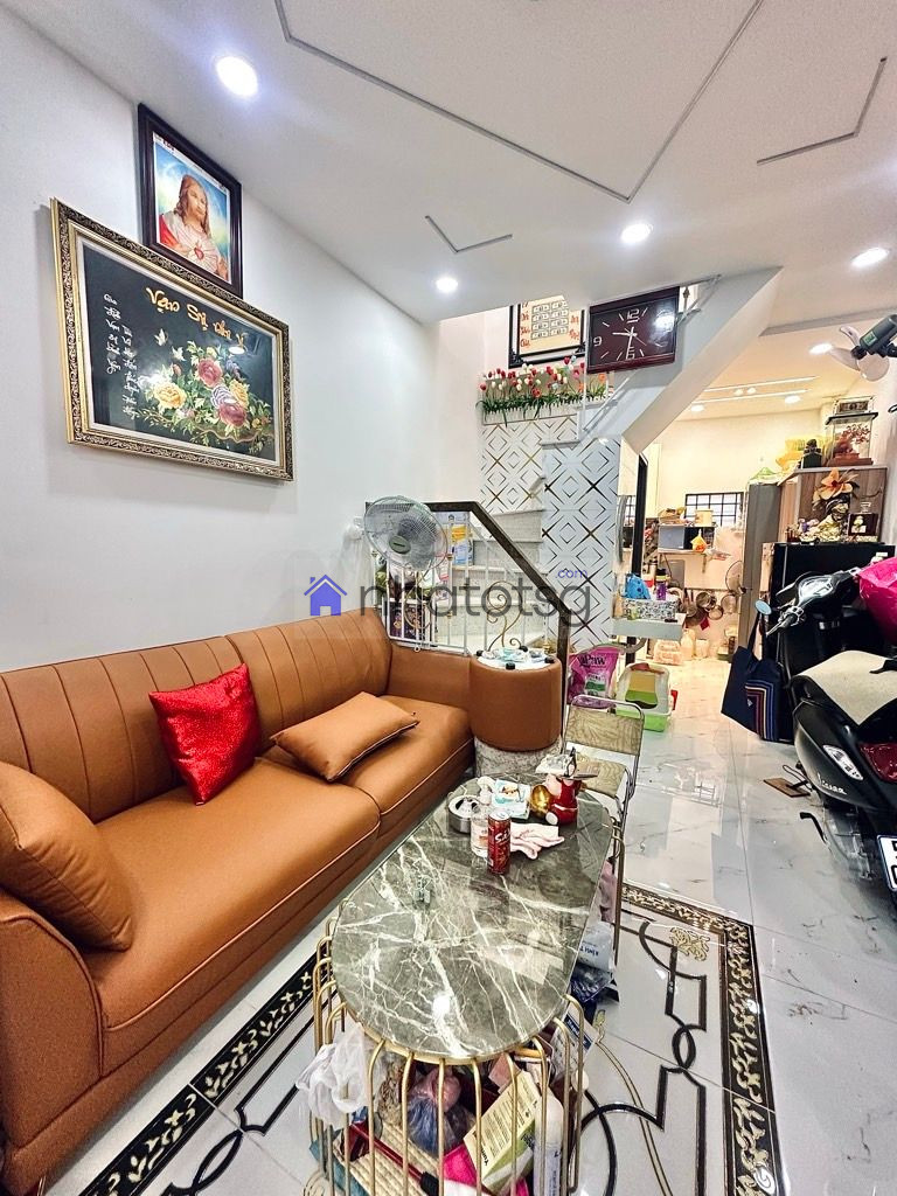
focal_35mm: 14
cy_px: 598
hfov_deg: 85.7
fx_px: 484
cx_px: 448
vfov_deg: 102.1
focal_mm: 2.22
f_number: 2.2
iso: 250
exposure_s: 1/99
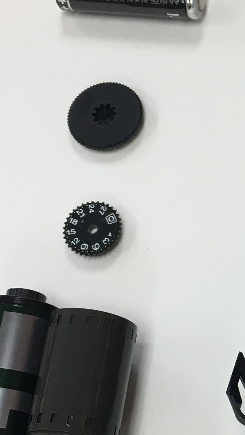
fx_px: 1051
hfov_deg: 12.6
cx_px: 368
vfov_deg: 23.2
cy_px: 316
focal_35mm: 91
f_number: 2.2
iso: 32
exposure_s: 1/30
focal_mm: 4.15
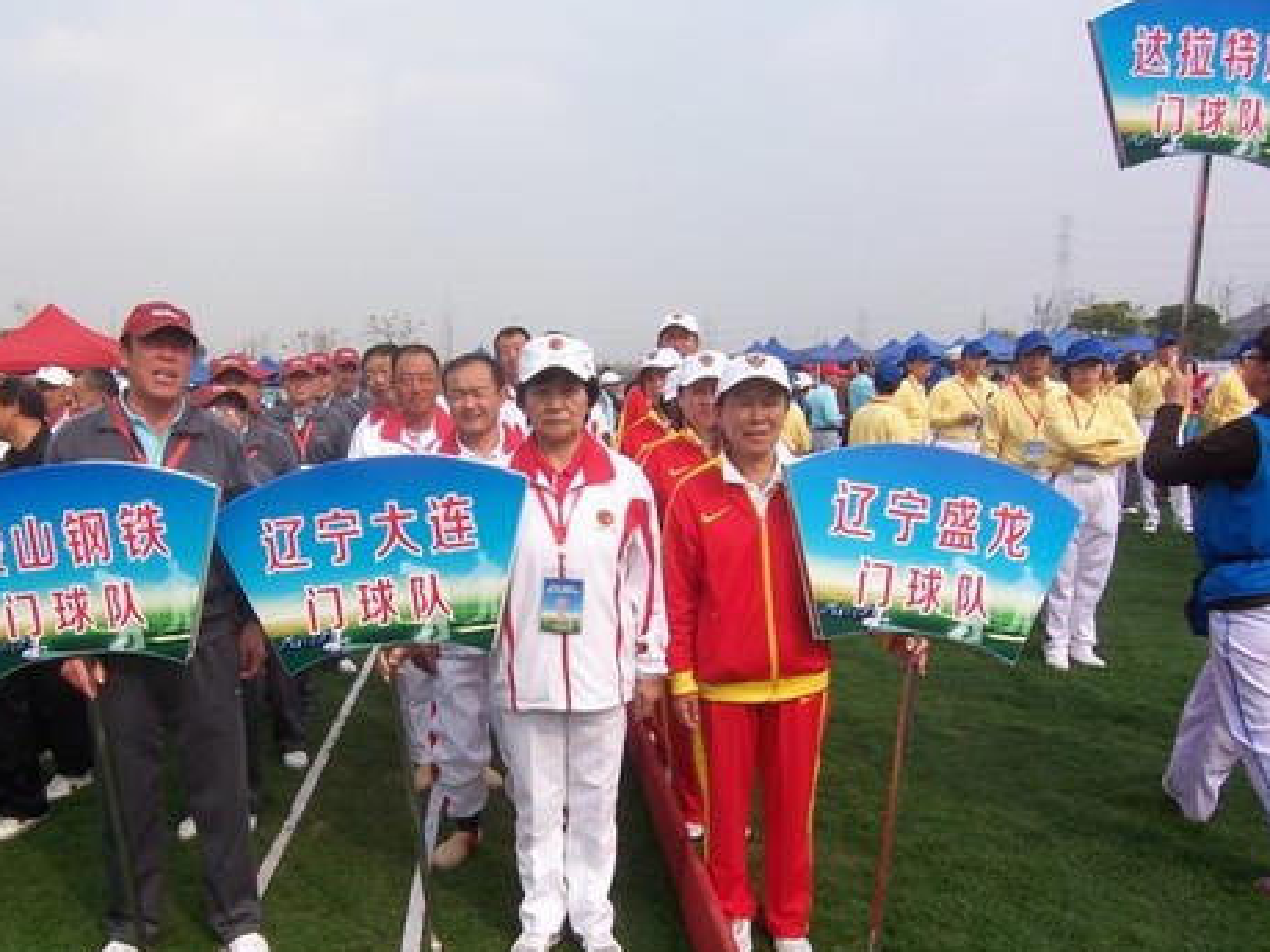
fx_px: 1101
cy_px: 593
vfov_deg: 46.4
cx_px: 489
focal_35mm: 30
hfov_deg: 59.3
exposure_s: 1/200
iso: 64
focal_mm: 3.8
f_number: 5.6
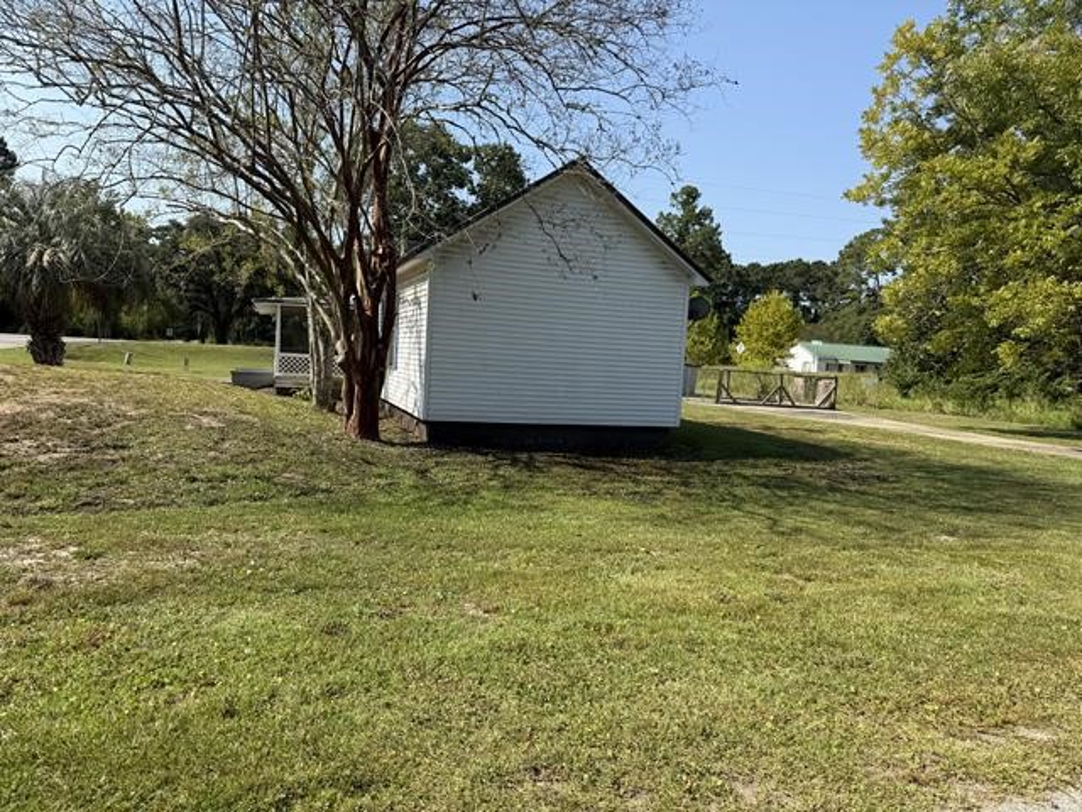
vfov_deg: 56.8
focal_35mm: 24
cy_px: 406
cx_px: 541
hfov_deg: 71.6
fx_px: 750
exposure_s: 1/3145
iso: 80
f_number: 1.78
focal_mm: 6.76
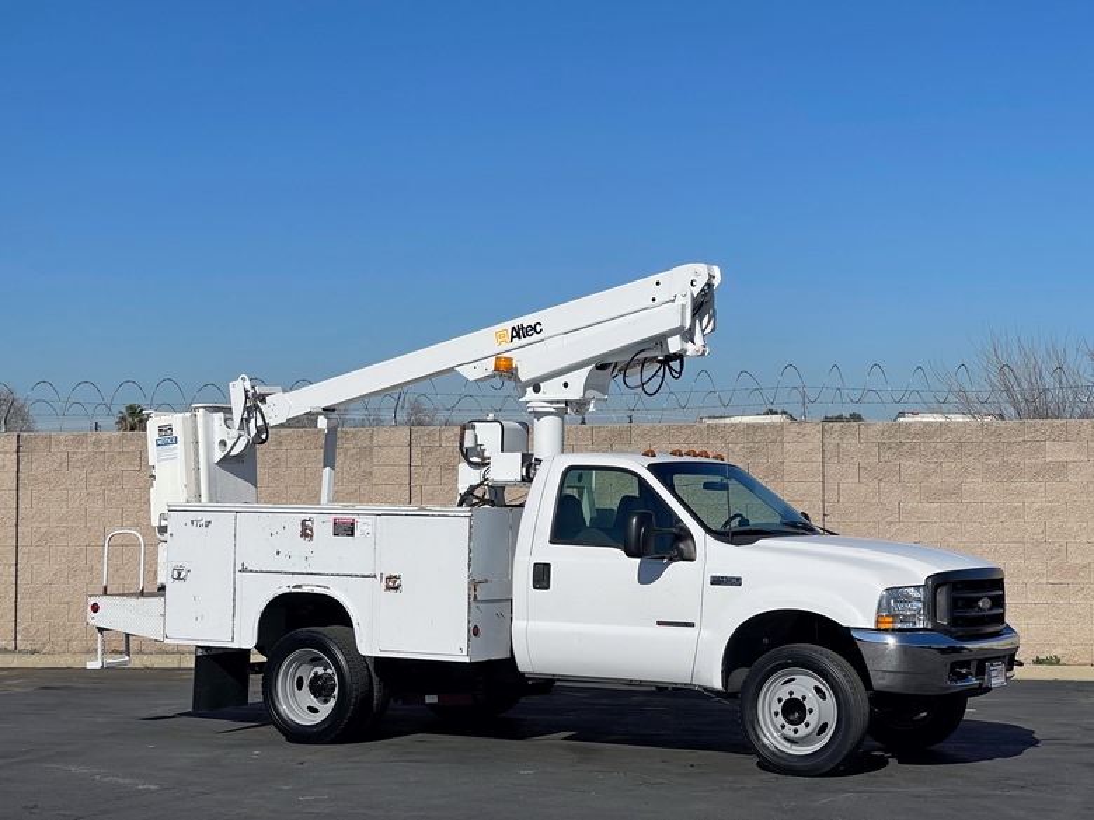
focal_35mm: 64
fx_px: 2023
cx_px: 547
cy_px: 410
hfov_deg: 30.3
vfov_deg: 22.9
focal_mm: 7.5
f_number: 2.2
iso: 20
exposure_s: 1/2950
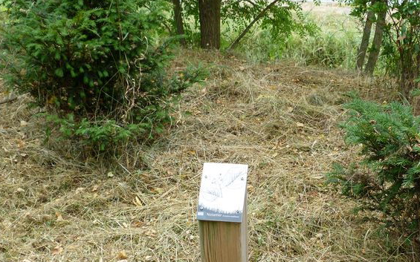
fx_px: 652
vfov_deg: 22.6
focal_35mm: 57
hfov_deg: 35.6
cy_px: 183
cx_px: 246
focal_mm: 6.8
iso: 80
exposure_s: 1/100
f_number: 3.6
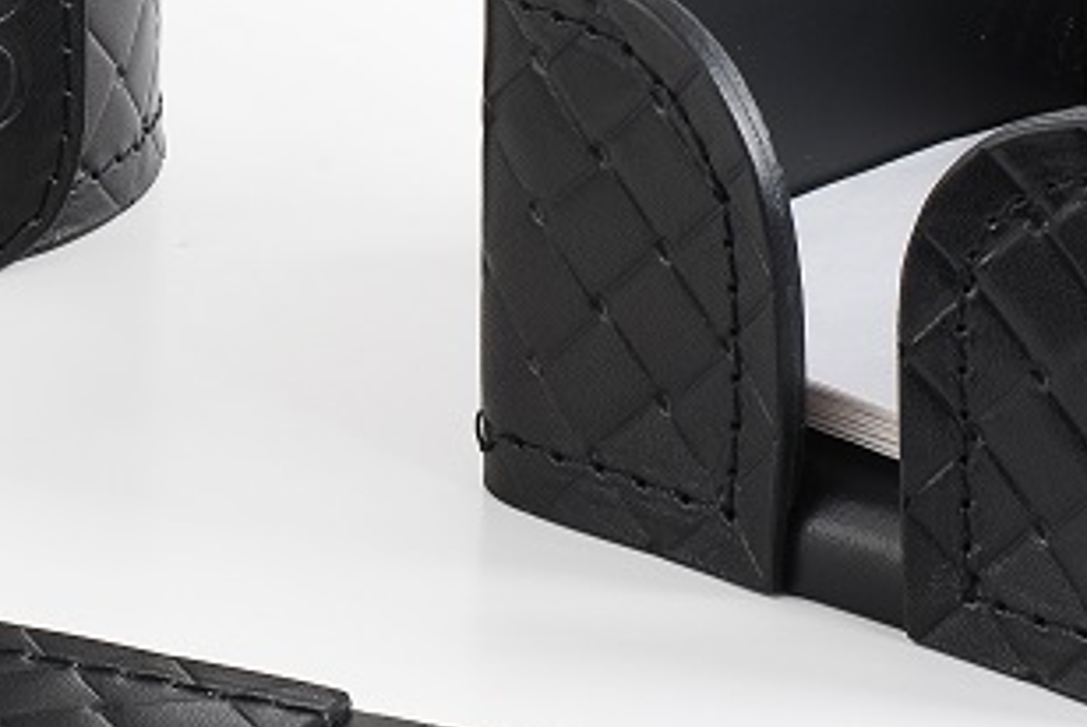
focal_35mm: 317
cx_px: -402
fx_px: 9580
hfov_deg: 6.4
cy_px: -44
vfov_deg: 4.3
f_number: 16
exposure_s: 2
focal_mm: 85
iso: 100
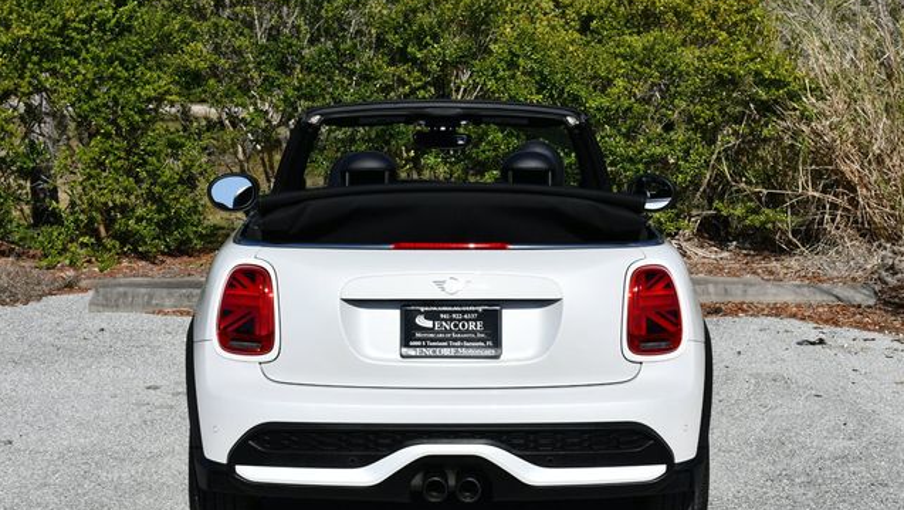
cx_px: 451
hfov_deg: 26.5
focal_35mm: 80
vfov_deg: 15.1
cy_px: 286
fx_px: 1919
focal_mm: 38
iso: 100
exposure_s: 1/320
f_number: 9
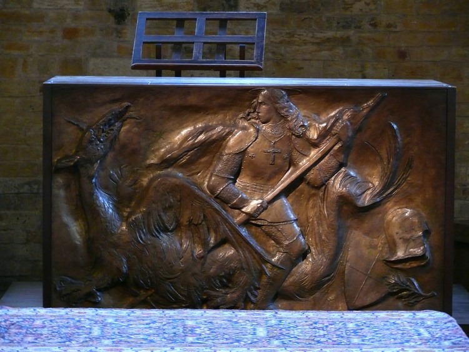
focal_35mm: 141
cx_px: 234
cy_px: 176
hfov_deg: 14.0
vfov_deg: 10.5
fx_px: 1910
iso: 400
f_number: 3.6
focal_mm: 29.9
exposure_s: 1/10
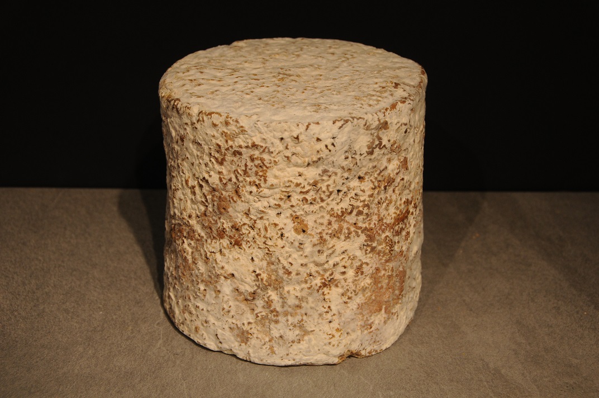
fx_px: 1246
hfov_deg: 27.0
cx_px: 300
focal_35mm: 75
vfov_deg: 18.1
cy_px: 199
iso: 400
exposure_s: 1/320
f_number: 9
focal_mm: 50
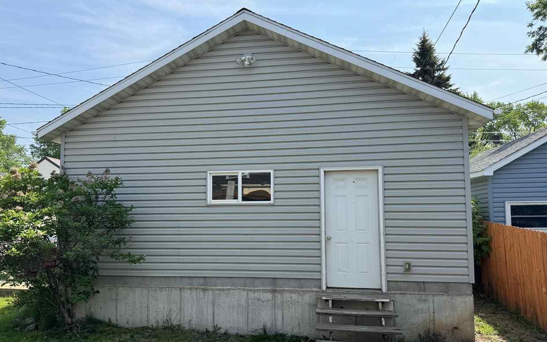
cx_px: 268
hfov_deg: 70.4
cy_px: 191
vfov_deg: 47.5
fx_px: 388
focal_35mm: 26
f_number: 1.78
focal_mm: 6.76
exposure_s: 1/2506
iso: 80
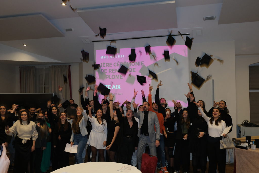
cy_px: 86
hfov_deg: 60.3
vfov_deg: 42.3
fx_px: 223
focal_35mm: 31
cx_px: 130
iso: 1250
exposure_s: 1/60
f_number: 4.2
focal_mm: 20.9
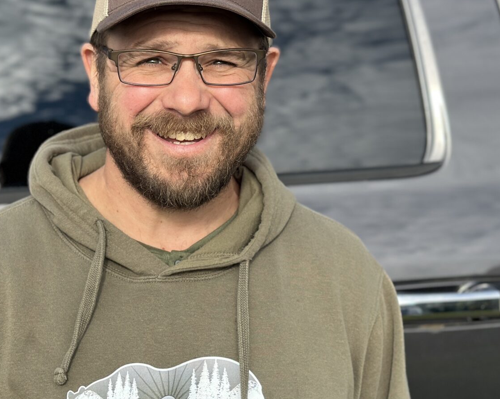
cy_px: 145
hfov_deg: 22.6
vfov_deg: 18.2
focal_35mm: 84
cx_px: 150
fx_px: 1243
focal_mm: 6.86
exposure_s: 1/1953
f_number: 1.78
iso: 100
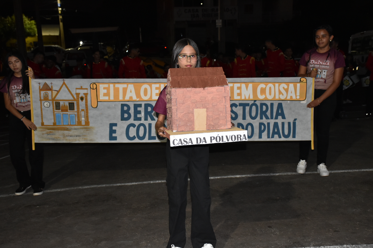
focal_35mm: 48
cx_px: 186
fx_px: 497
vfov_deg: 28.1
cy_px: 124
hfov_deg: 41.1
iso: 1600
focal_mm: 32
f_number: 4.5
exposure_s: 1/100
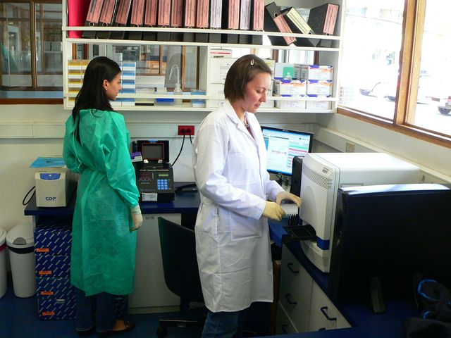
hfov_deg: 51.4
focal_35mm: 36
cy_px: 169
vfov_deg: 39.7
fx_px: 469
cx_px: 226
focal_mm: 6
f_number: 2.8
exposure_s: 1/25
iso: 200
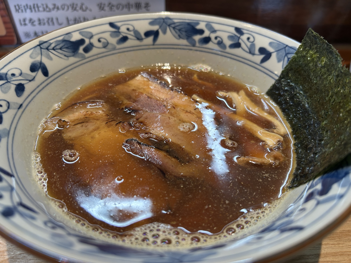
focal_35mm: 26
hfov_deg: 67.3
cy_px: 132
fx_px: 264
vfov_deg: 53.1
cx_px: 176
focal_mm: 5.7
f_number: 1.5
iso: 80
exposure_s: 1/100
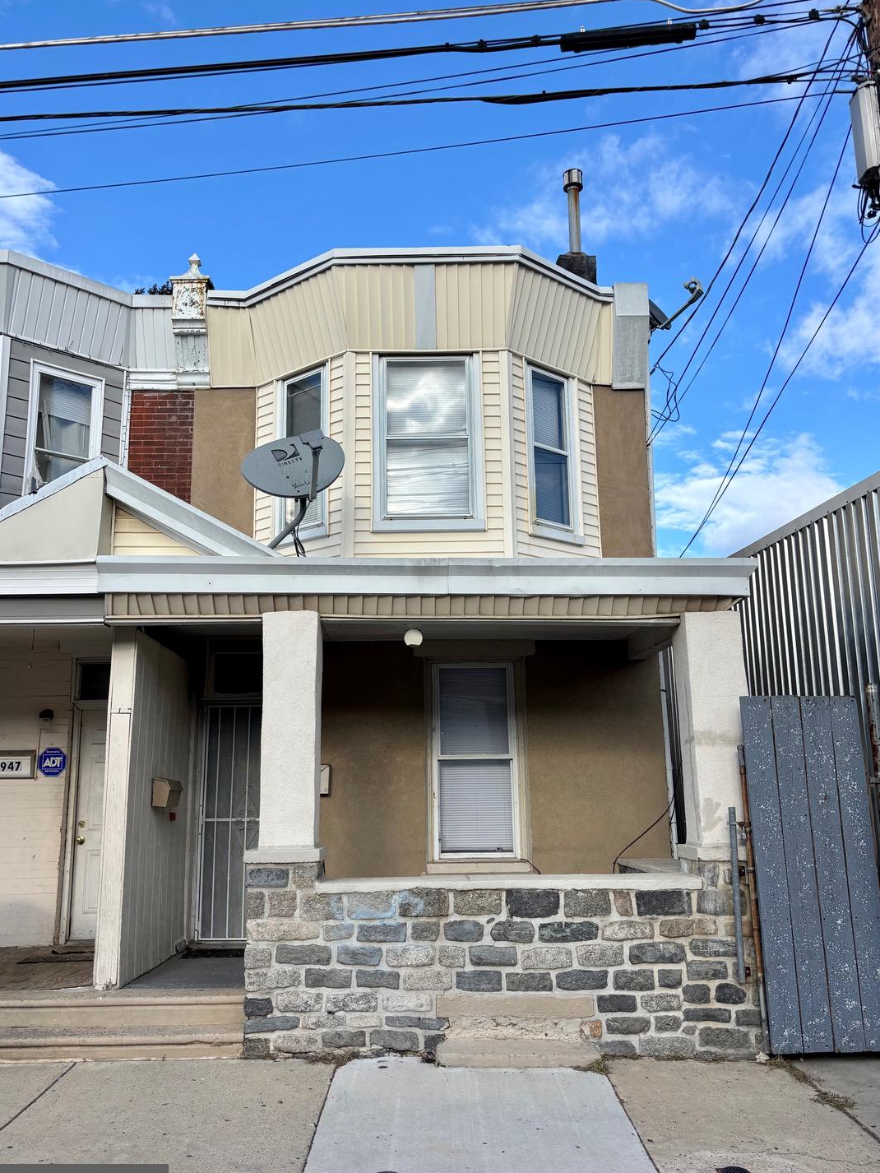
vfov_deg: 63.4
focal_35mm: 28
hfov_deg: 49.8
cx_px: 437
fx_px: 949
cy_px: 600
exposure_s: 1/2024
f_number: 1.6
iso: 50
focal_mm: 5.96
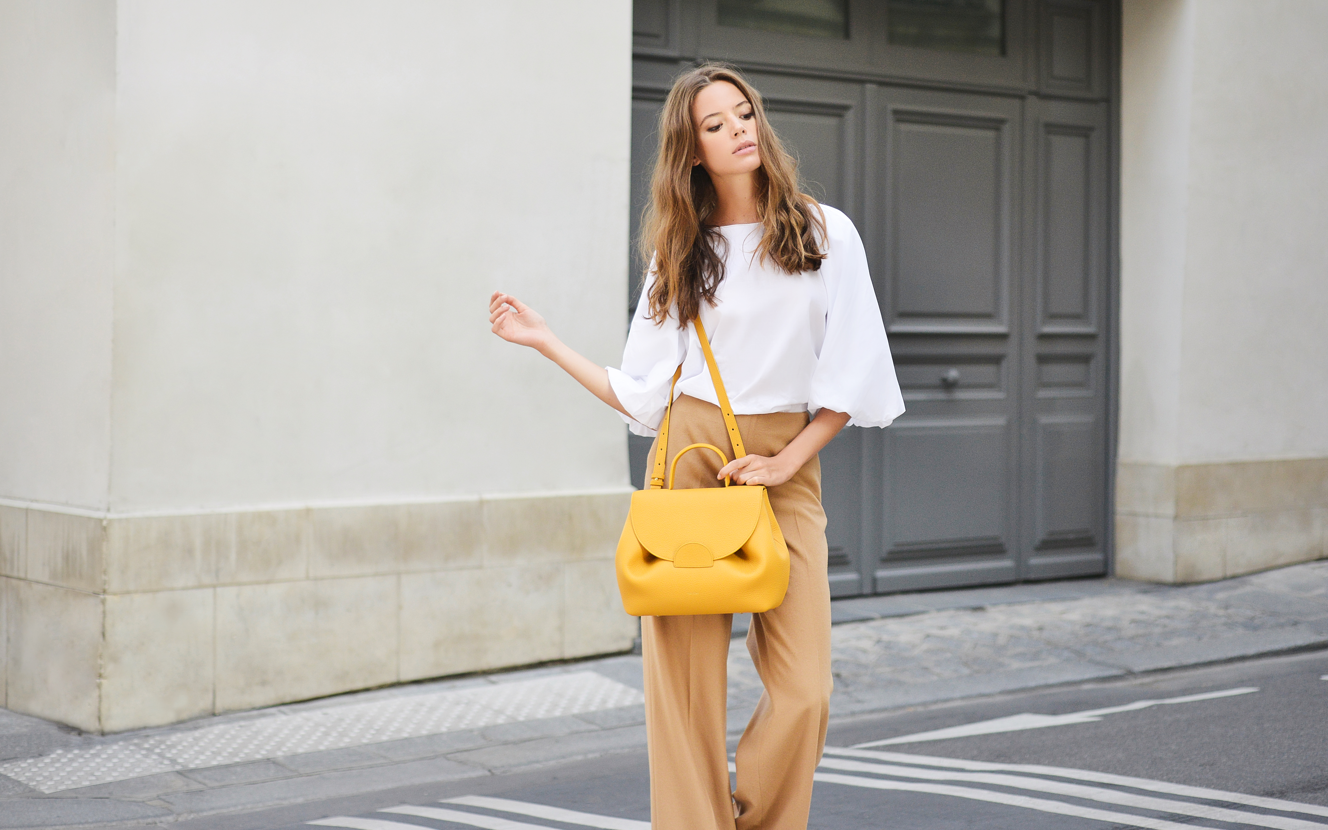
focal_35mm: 65
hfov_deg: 31.4
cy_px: 307
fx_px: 2352
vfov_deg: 20.0
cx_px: 791
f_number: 2.2
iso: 800
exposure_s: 1/3200
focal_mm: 50
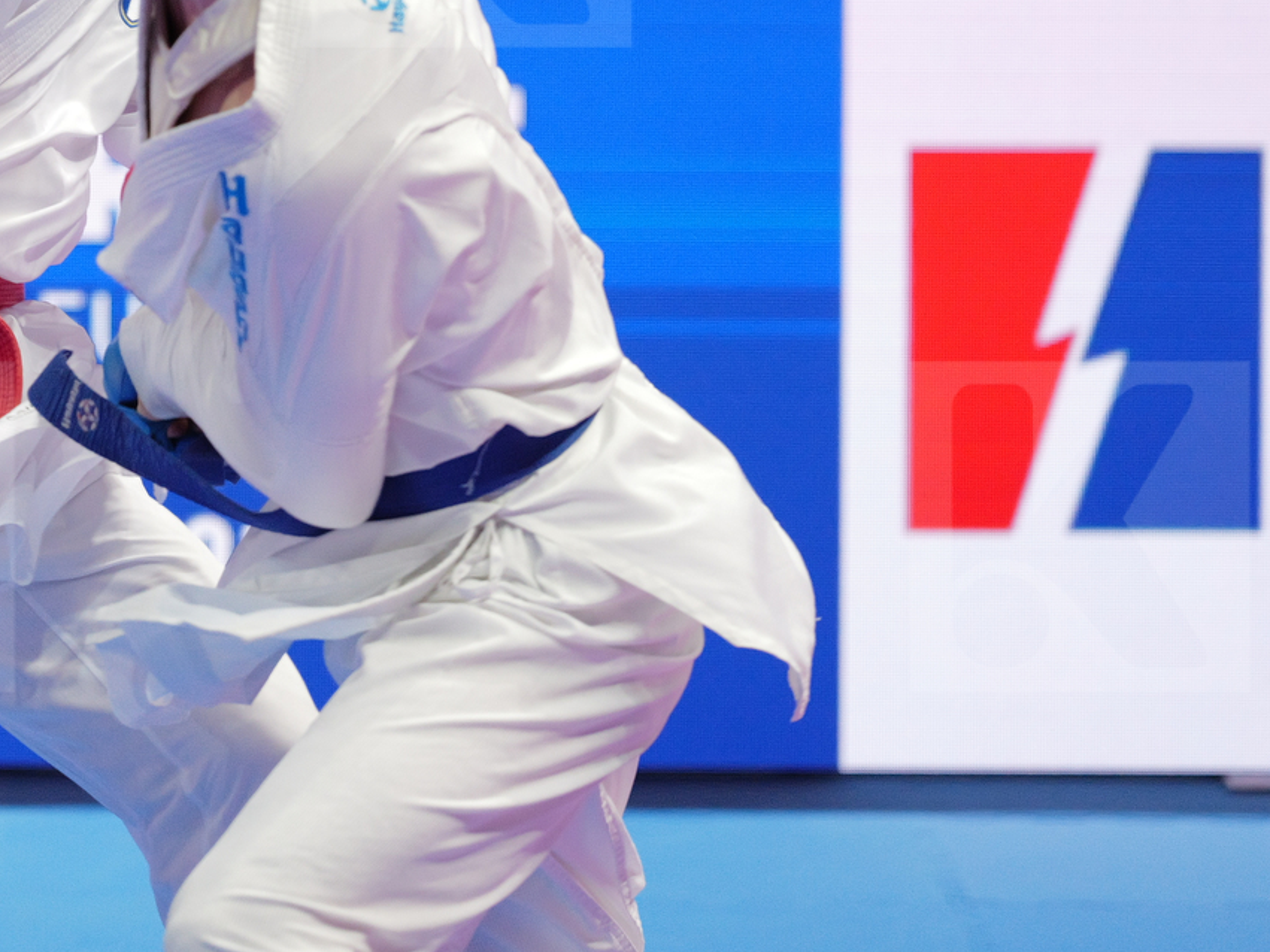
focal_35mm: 406
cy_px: -116
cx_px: -155
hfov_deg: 4.9
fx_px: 14893
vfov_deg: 3.7
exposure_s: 1/1000
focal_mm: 144
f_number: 2.8
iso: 2000
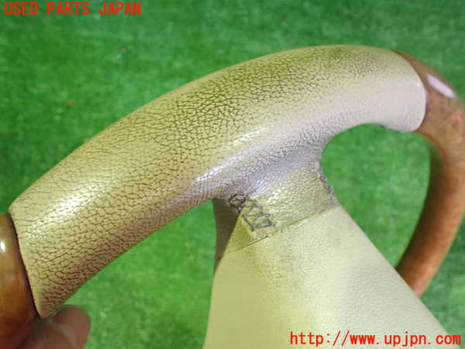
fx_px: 403
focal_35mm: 30
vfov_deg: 46.8
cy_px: 174
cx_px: 232
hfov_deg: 60.0
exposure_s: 1/30
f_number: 2.3
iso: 1000
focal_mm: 5.4
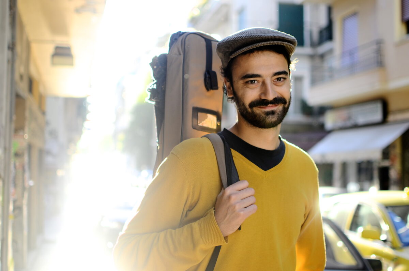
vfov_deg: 25.6
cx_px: 204
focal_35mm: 52
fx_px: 595
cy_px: 136
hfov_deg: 37.9
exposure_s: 1/400
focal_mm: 35
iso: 125
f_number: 1.8
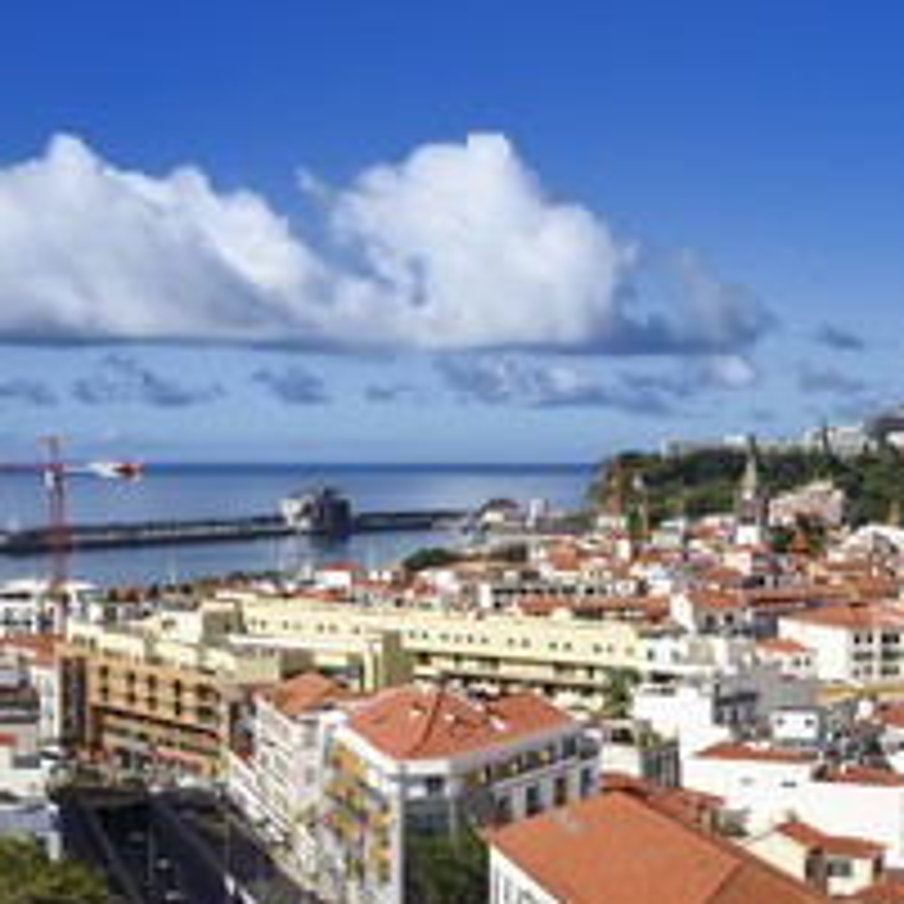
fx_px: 2098
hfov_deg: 24.2
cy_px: 625
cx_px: 623
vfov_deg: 24.2
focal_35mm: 71
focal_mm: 40
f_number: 11
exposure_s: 1/500
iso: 200
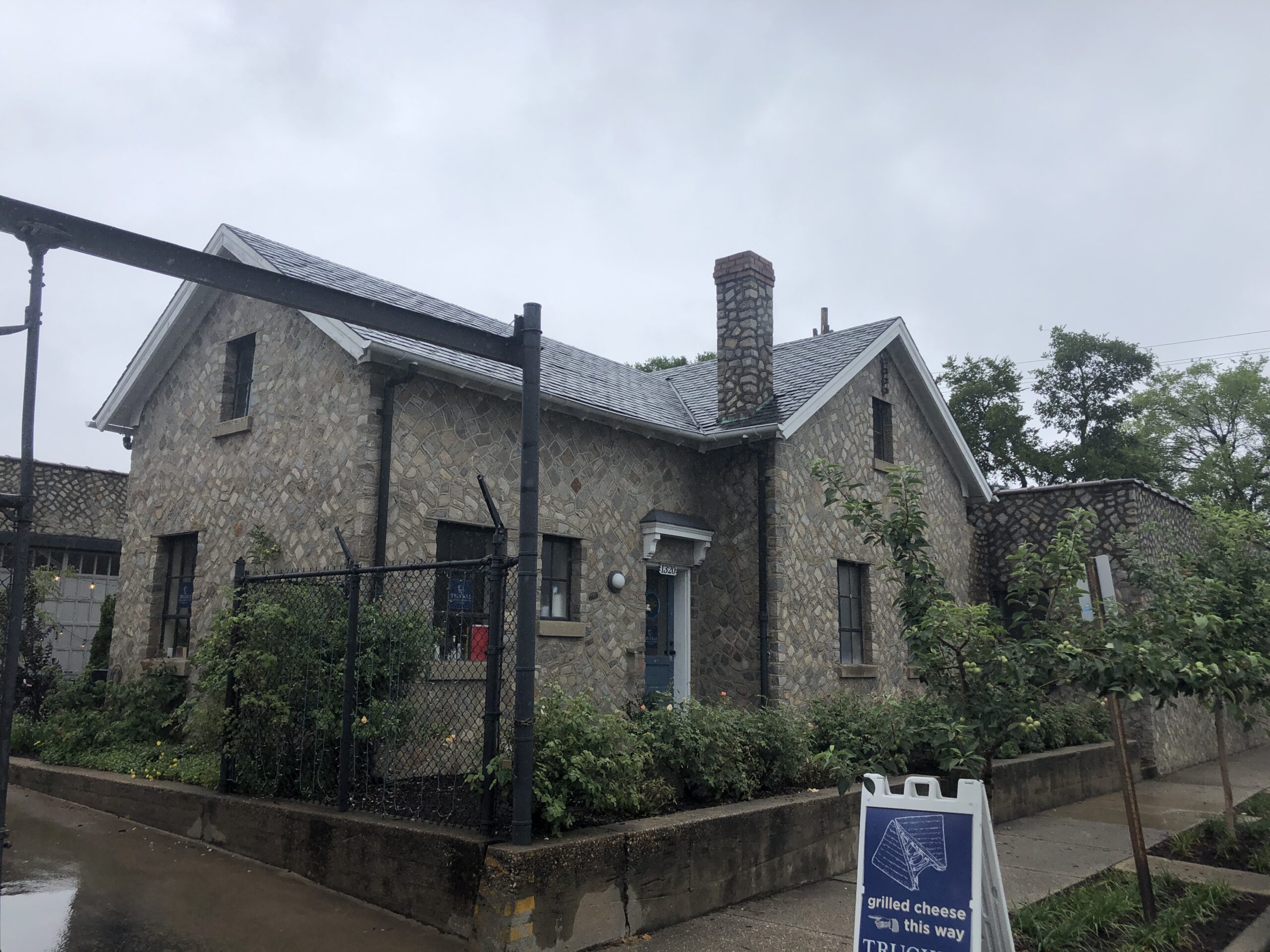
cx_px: 635
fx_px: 1027
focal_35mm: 28
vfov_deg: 49.7
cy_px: 476
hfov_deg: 63.4
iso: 20
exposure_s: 1/1056
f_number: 1.8
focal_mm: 3.99
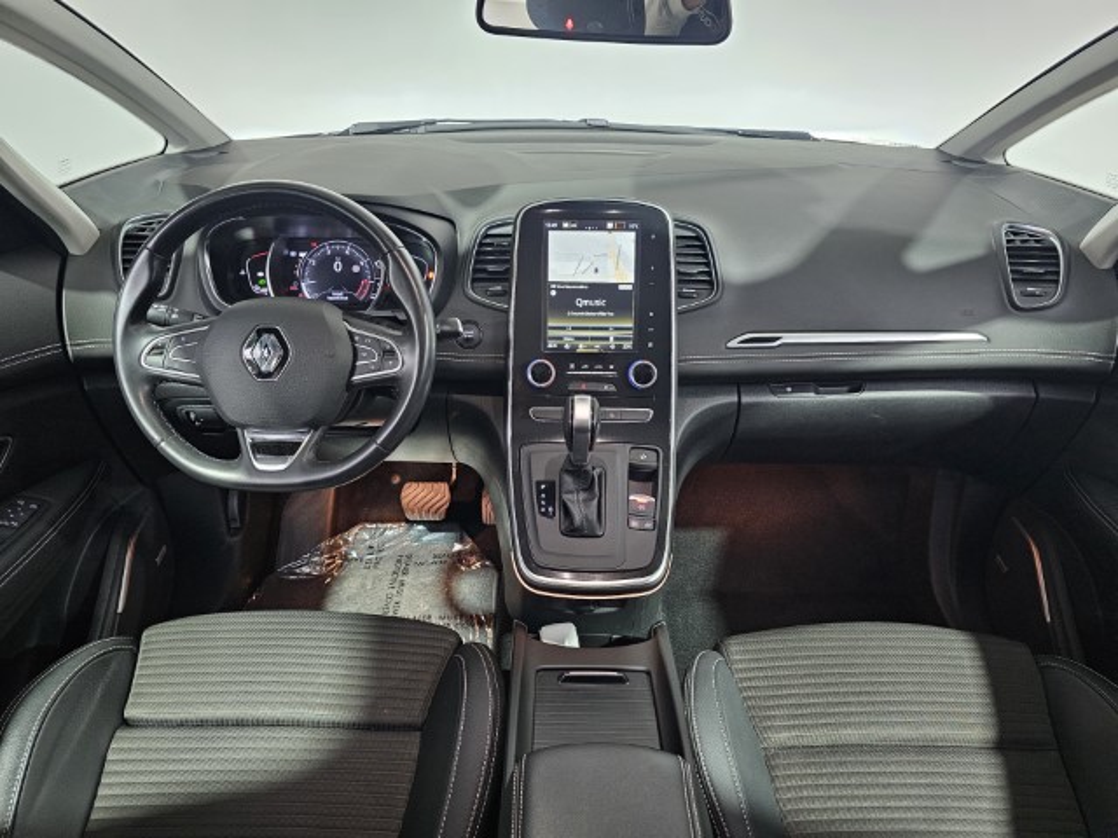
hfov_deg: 73.9
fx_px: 743
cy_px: 419
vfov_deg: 58.9
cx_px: 559
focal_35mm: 23
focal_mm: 6.3
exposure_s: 1/50
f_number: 1.7
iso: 640
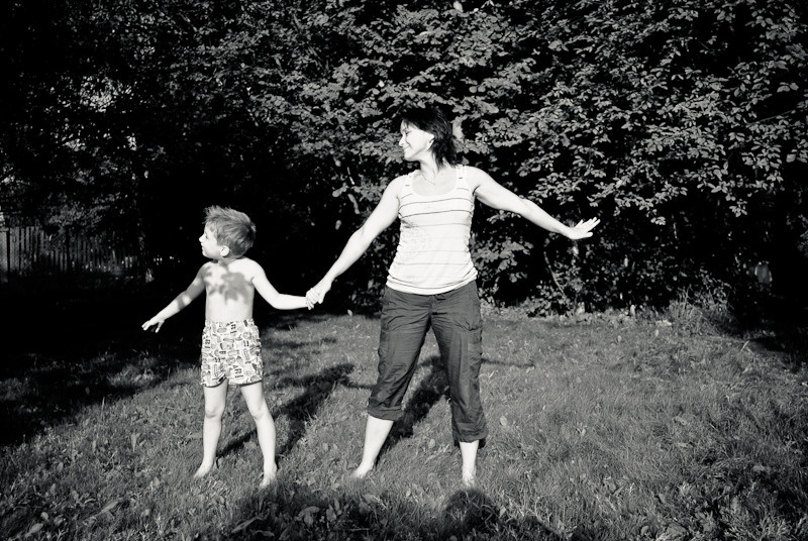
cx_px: 404
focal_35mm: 36
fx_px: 809
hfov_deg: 53.1
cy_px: 270
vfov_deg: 37.0
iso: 100
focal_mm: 24
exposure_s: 1/1250
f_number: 2.8
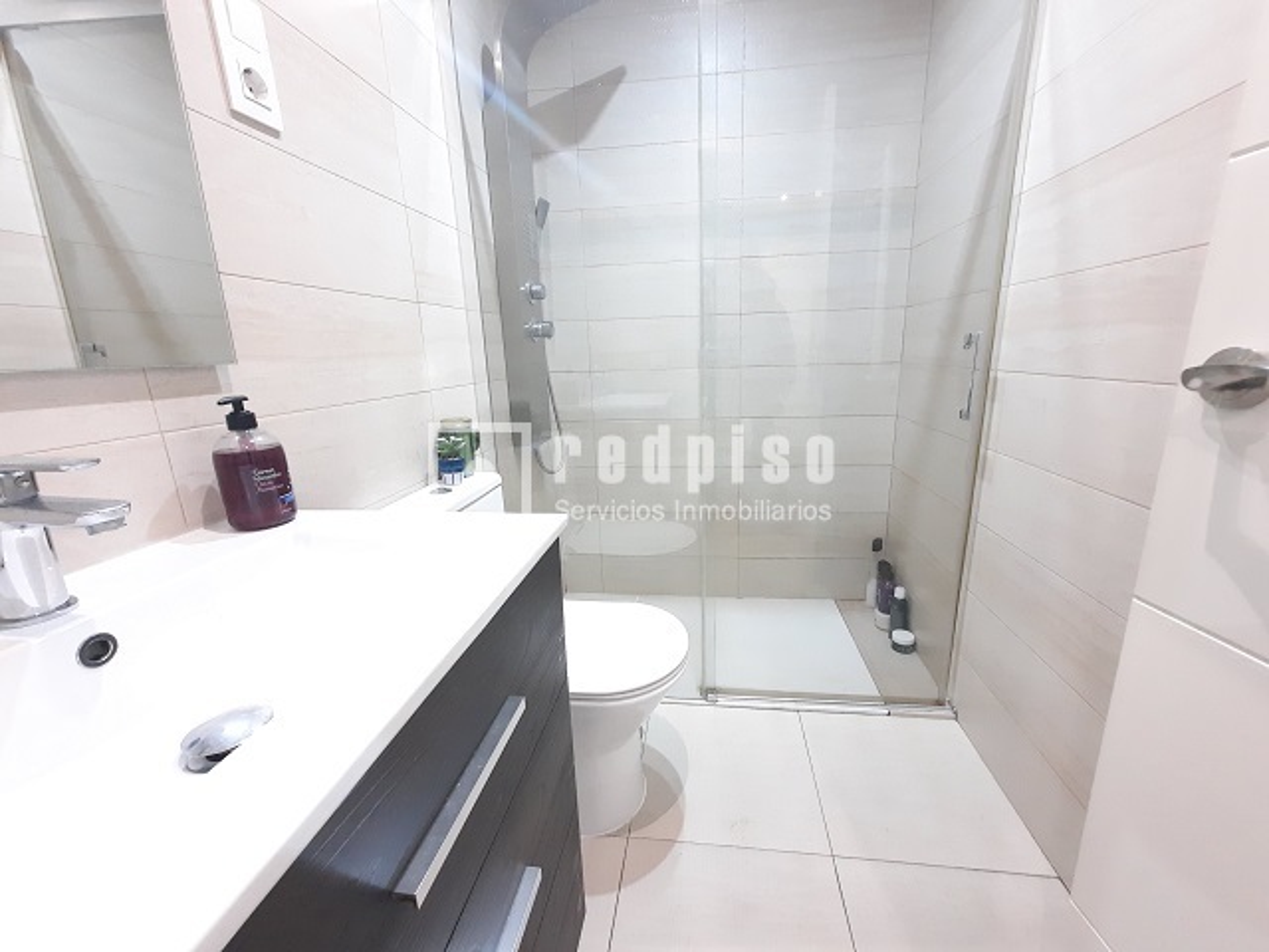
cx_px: 634
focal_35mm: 13
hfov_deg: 106.2
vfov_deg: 89.9
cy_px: 476
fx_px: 477
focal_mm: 1.74
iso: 250
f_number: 2.2
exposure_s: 1/25
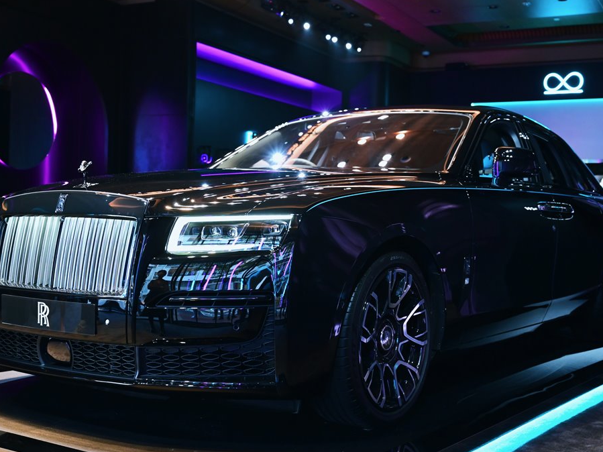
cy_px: 225
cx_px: 297
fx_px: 801
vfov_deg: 31.5
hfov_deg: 41.2
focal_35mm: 46
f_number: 4
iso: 2000
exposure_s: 1/80
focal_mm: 42
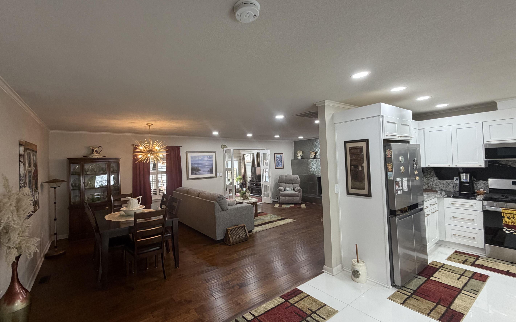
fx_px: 225
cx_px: 238
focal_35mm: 16
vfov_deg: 71.3
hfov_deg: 97.6
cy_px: 157
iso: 250
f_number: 2.2
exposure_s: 1/60
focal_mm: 2.22
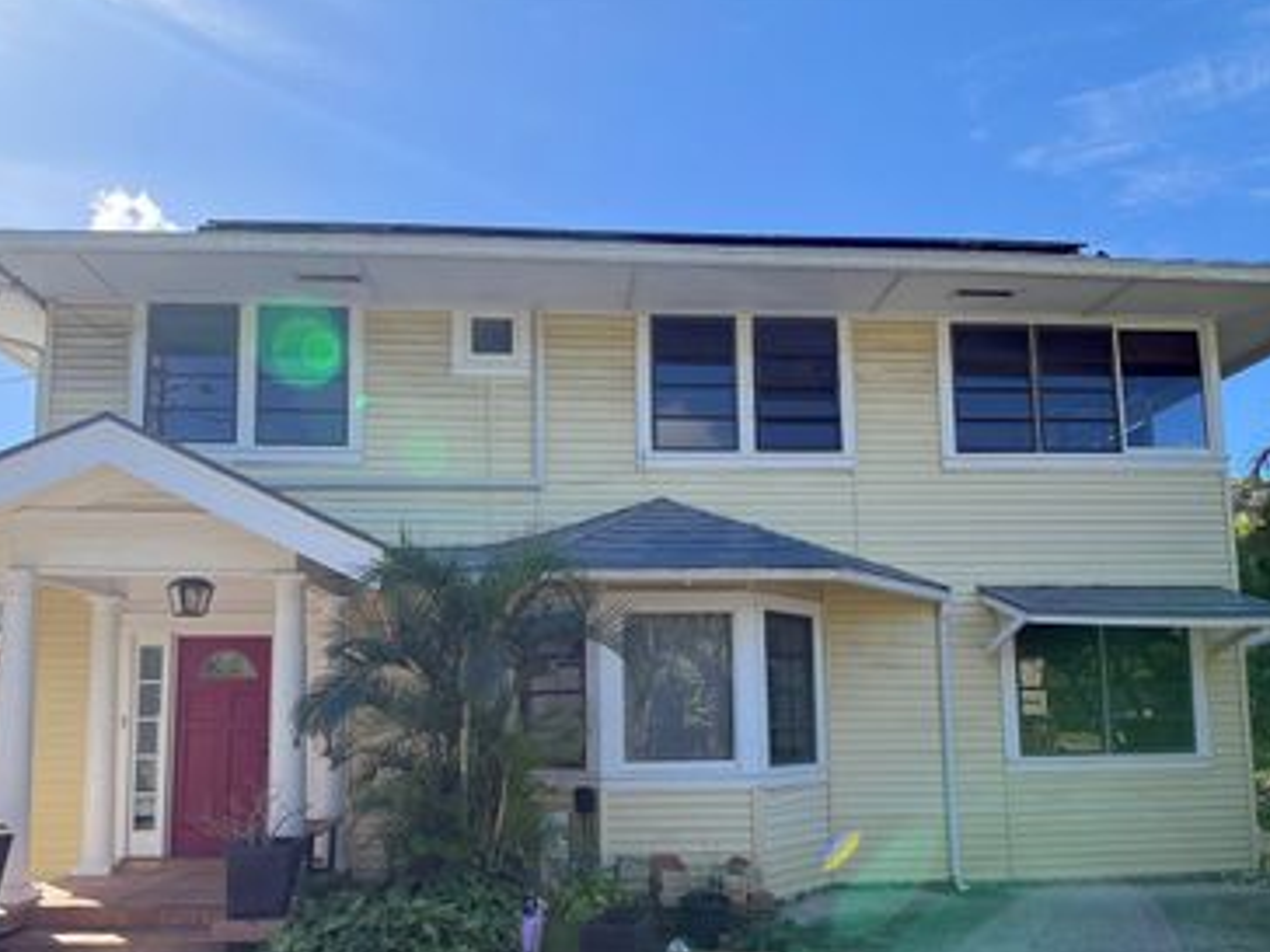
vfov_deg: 42.4
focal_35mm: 33
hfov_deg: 55.3
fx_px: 1211
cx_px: 614
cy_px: 629
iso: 100
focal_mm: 6.76
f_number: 1.78
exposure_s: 1/2232
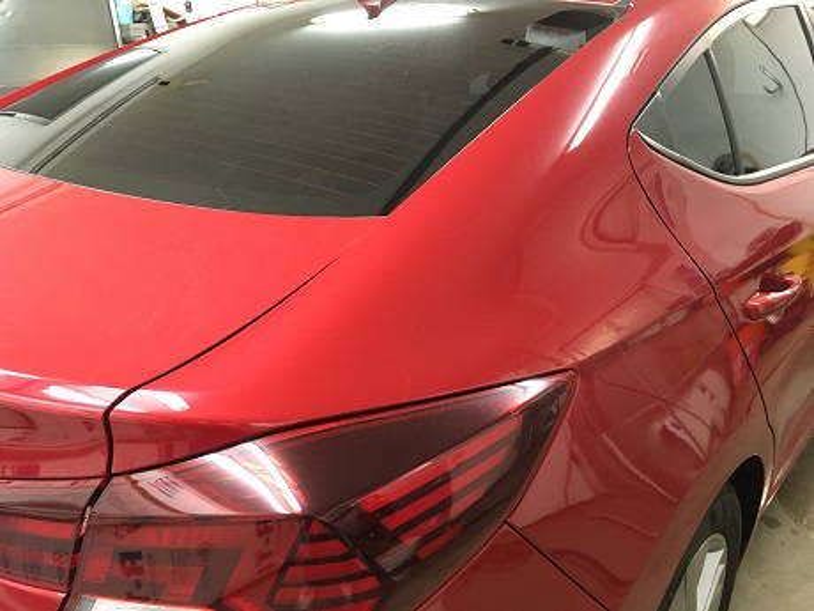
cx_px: 407
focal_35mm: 29
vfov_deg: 48.2
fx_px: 682
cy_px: 306
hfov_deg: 61.7
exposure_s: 1/24
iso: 200
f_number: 2.2
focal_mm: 4.15
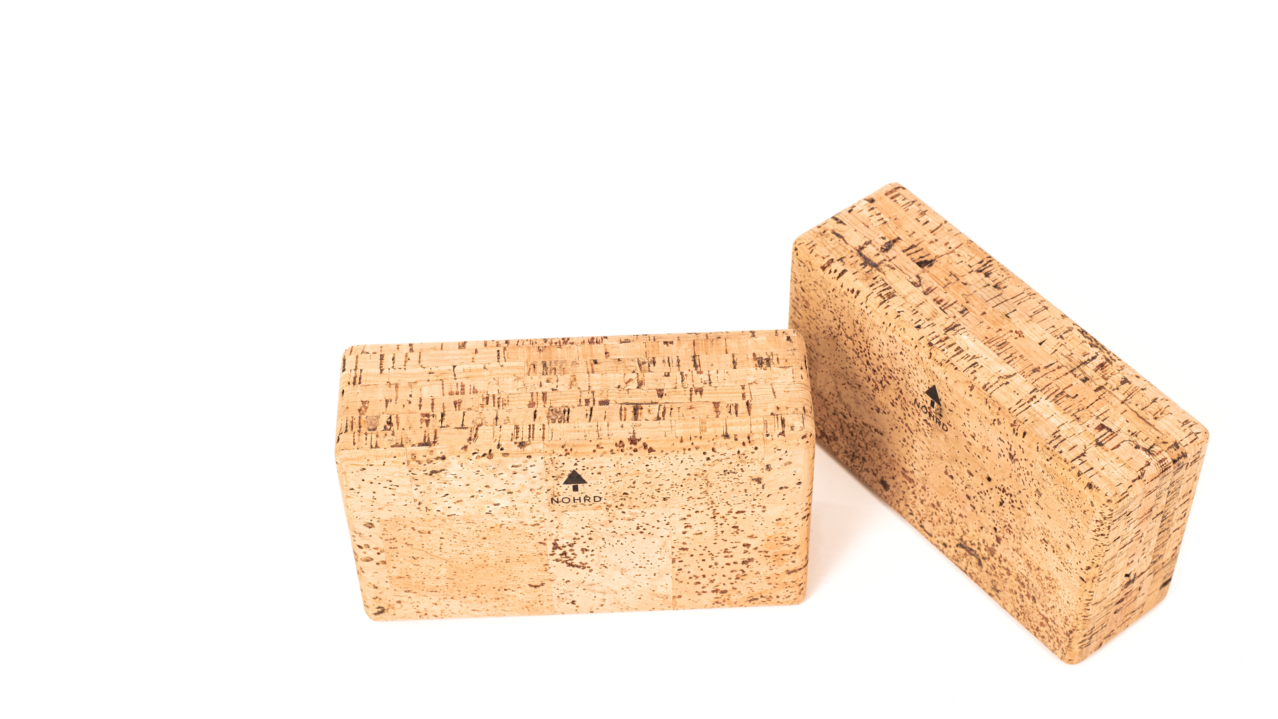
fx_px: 2101
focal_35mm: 62
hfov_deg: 33.8
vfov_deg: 19.4
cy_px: 437
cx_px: 708
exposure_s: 1/13
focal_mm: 50
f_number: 7.1
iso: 100
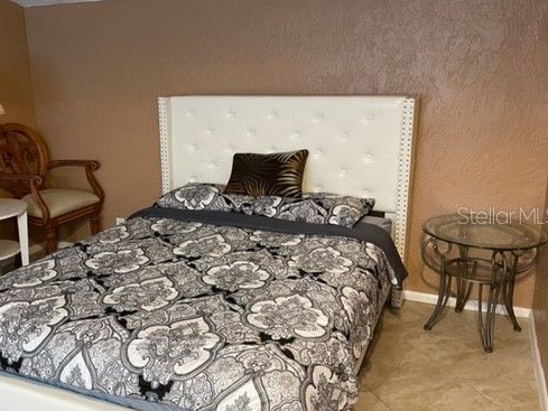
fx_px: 538
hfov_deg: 53.3
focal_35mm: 34
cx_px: 204
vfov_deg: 41.8
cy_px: 215
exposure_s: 1/40
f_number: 1.6
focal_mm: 4.2
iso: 400
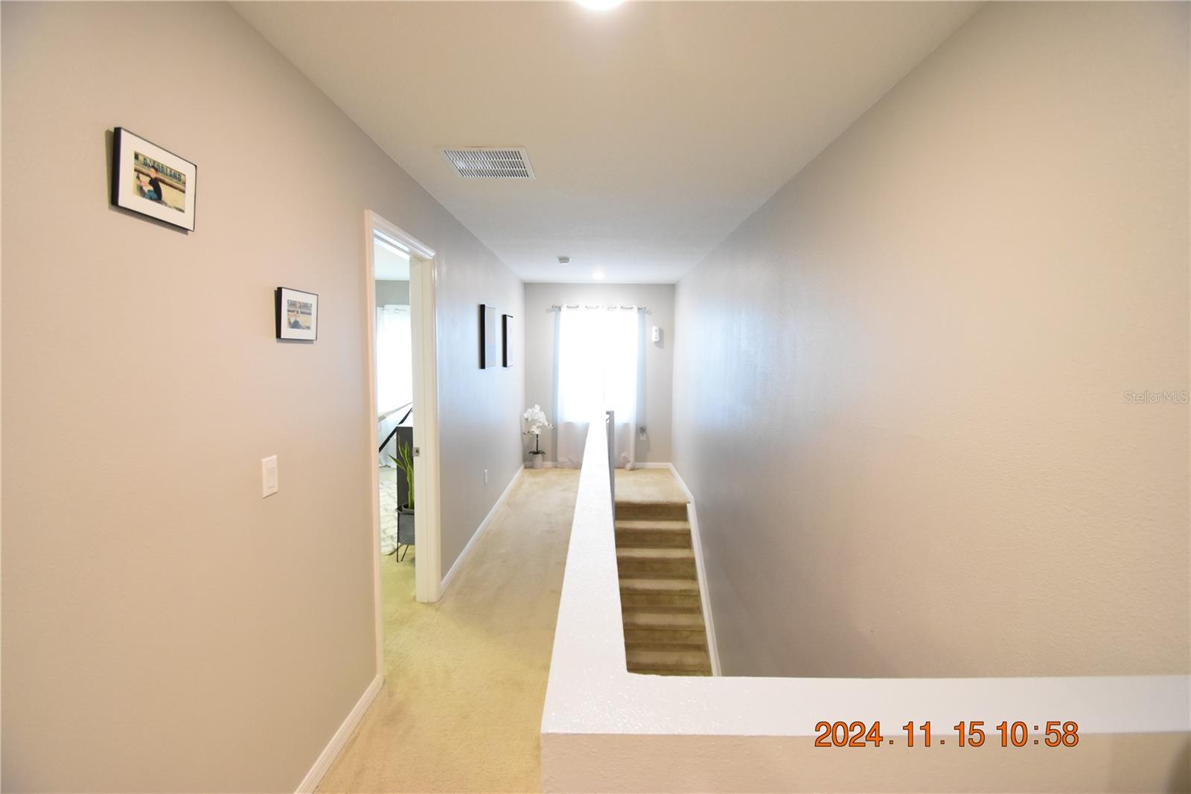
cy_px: 397
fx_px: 496
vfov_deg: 77.3
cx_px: 596
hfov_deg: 100.4
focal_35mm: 15
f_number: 3.5
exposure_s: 1/60
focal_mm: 10
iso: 2000
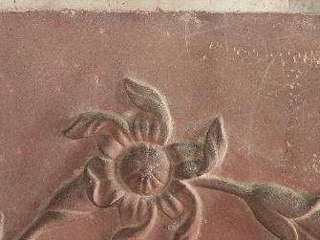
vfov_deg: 20.9
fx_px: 647
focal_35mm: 70
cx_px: 210
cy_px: 172
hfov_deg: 27.6
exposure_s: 1/50
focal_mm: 11.46
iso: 200
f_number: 2.8
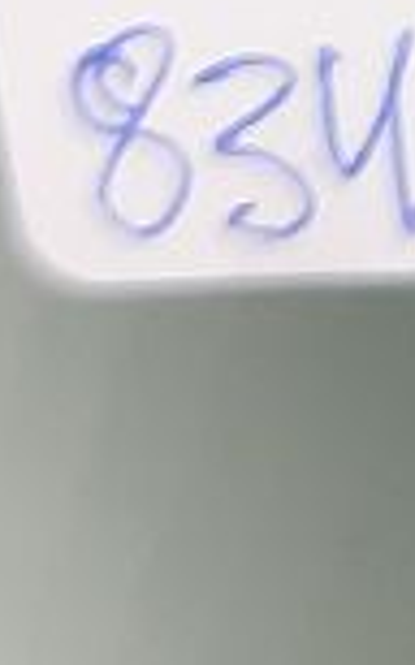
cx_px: 1370
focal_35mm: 207
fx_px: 3753
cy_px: -911
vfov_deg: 9.1
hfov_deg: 5.8
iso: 80
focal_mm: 4.6
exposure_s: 1/50
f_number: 2
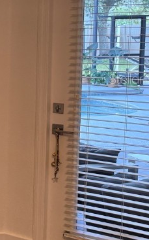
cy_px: 78
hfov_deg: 14.6
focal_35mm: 71
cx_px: -163
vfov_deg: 28.8
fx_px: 462
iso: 125
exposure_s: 1/120
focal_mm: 6.76
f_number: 1.78
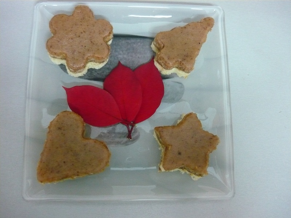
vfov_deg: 42.9
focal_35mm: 33
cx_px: 146
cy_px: 109
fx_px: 277
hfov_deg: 55.4
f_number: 2.8
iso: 800
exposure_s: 1/20
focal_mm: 5.5
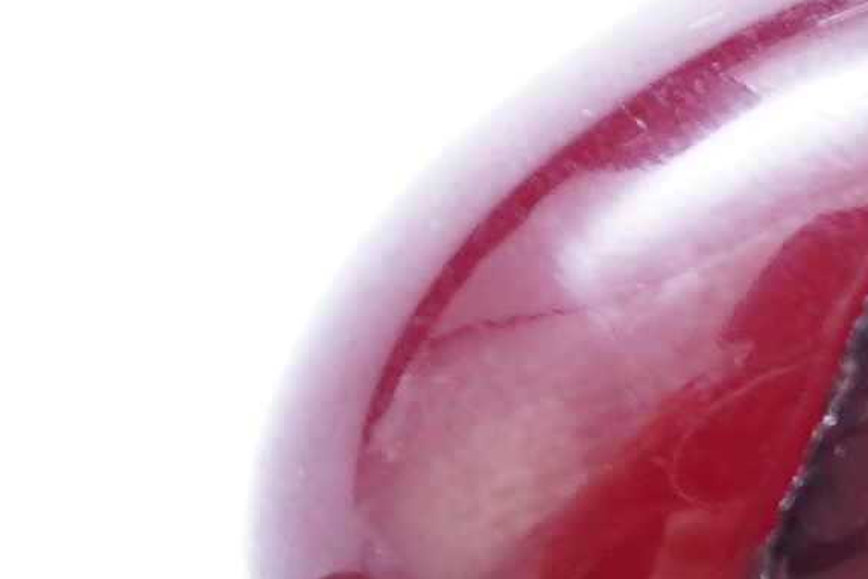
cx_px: 2096
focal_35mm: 310
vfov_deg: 4.3
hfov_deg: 6.3
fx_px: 7476
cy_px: 1532
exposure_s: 1/30
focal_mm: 30
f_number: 14
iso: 320
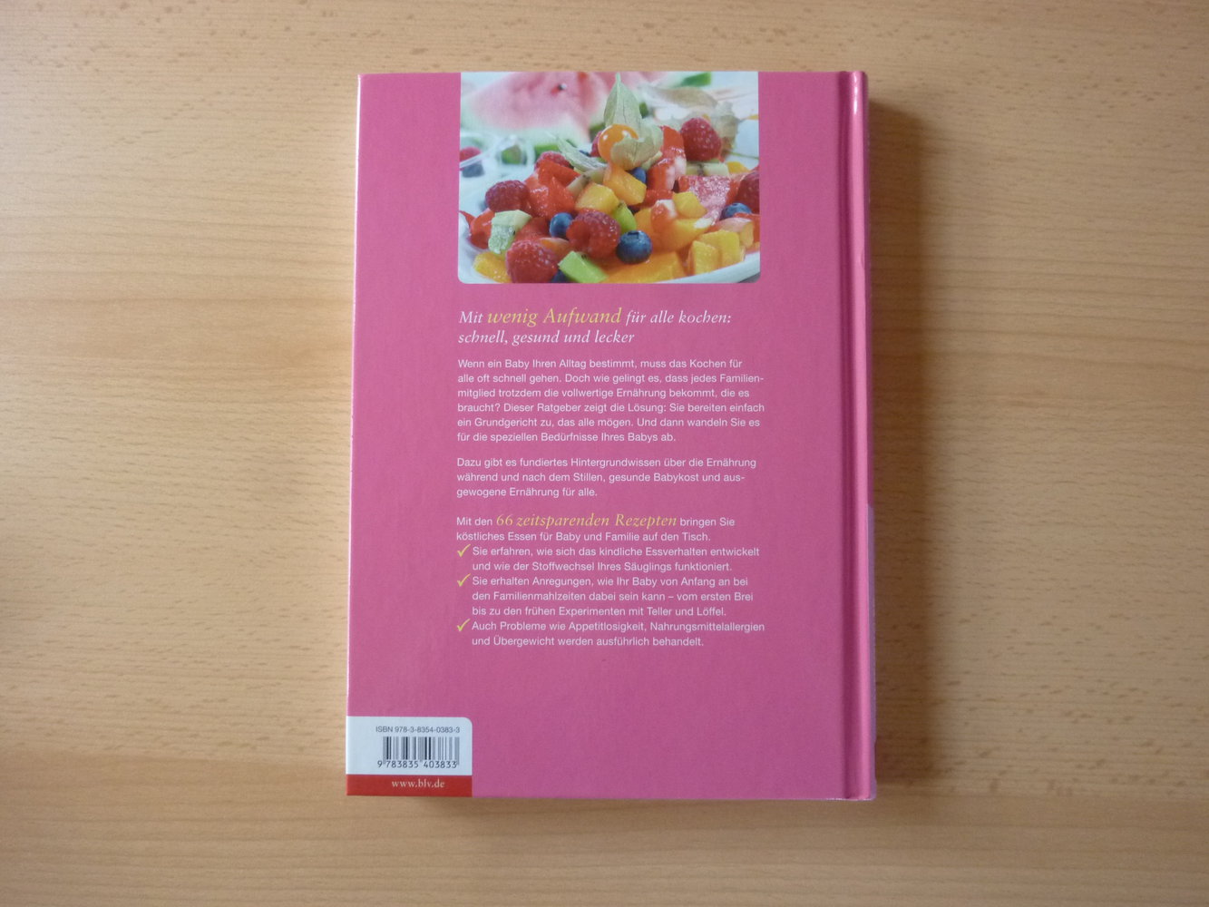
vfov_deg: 54.9
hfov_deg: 69.4
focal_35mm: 25
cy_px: 454
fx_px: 873
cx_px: 604
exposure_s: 1/30
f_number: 3.3
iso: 400
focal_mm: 4.5
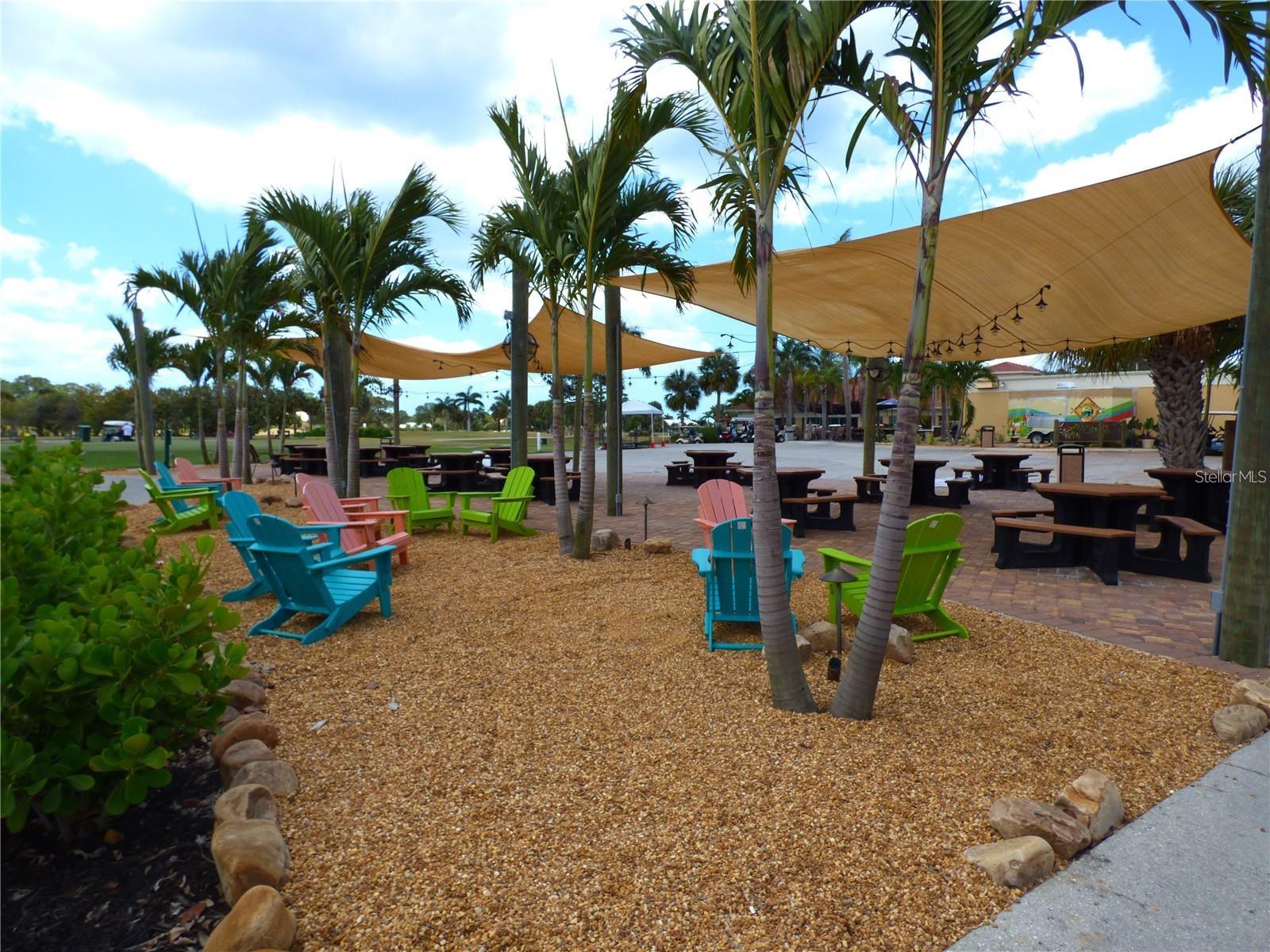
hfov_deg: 81.7
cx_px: 635
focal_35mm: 20
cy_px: 476
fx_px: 734
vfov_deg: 66.0
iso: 100
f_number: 2.8
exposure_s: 1/800
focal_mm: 3.58
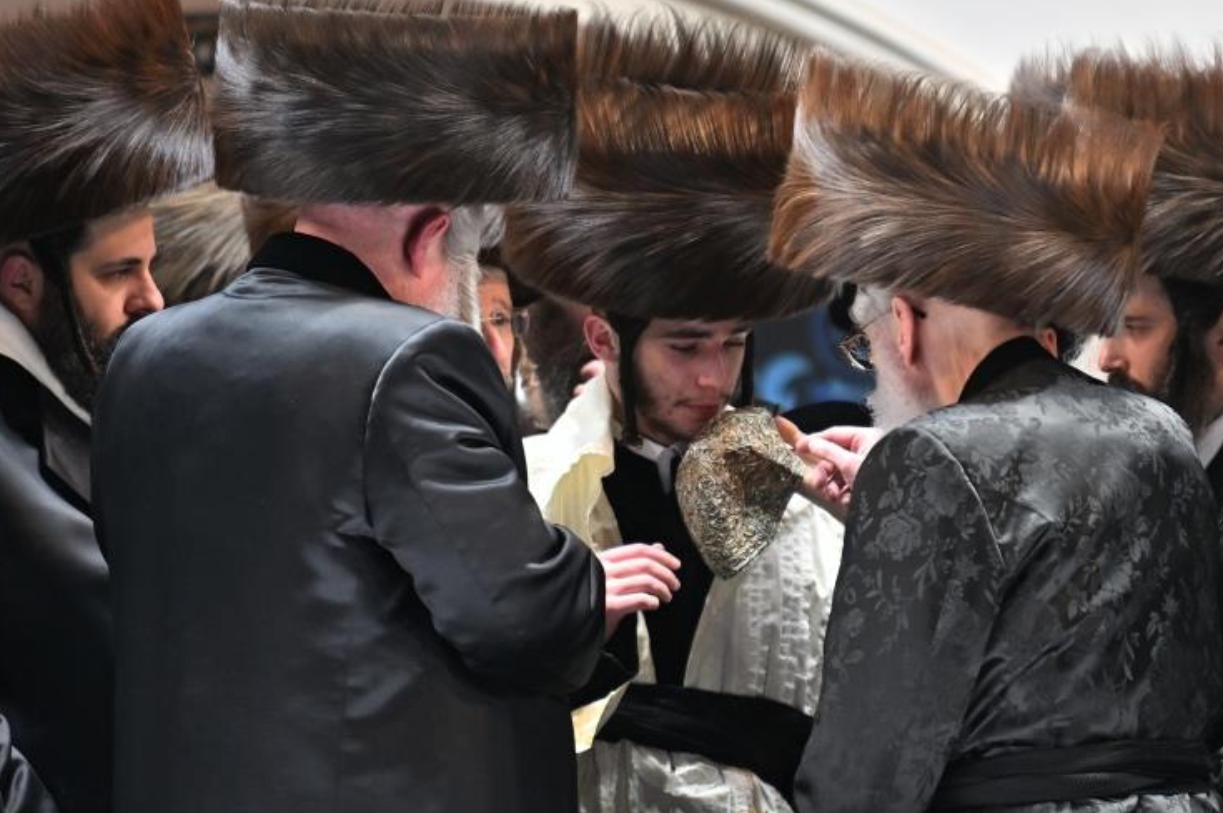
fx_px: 14190
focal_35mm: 418
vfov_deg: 3.3
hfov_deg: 4.9
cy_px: 411
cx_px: 674
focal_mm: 200
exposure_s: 1/320
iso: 500
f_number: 2.8
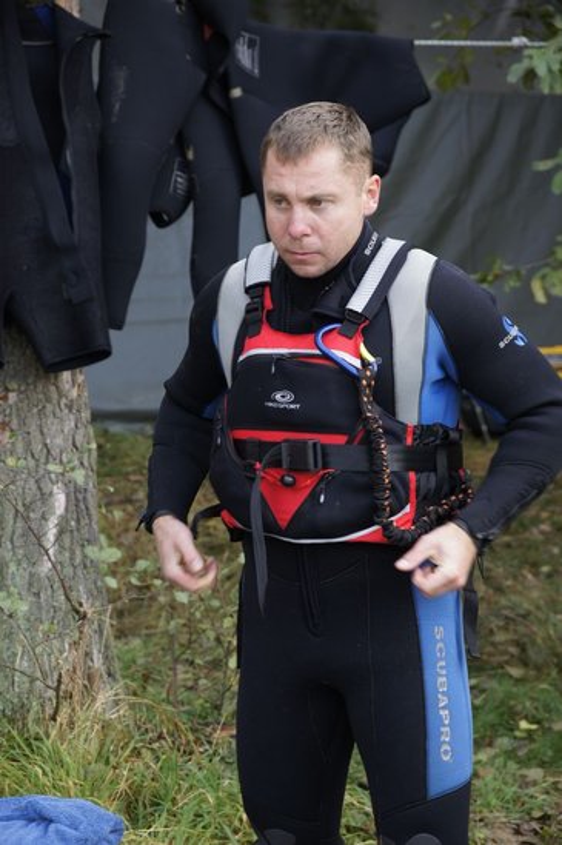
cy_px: 422
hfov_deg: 13.0
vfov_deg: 19.5
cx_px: 281
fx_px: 2463
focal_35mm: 105
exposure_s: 1/125
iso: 200
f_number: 4.5
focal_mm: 70
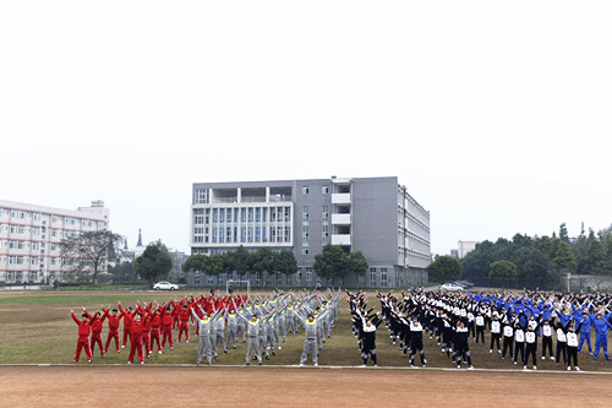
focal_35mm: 40
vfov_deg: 33.4
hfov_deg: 48.5
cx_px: 306
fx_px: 680
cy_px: 204
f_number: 8
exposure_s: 1/50
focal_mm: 40
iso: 200
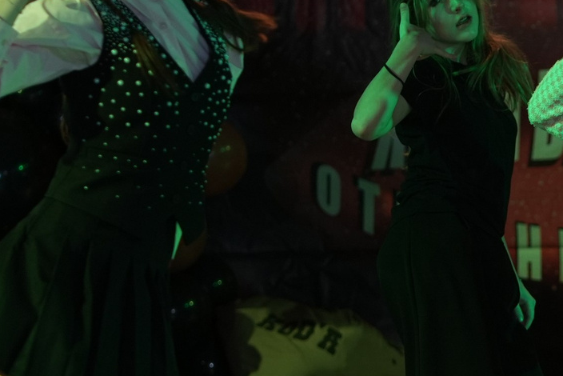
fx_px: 4834
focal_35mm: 309
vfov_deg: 4.5
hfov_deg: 6.6
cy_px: 72
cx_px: 662
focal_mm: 85
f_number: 2.2
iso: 800
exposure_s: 1/400
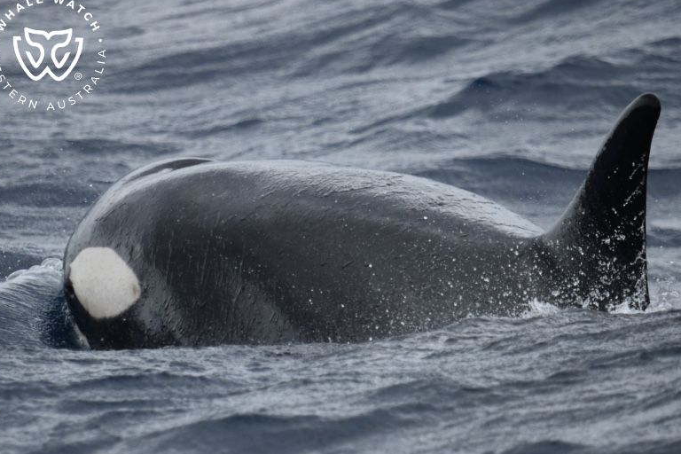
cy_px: 227
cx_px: 341
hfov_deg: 4.0
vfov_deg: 2.6
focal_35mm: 521
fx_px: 9855
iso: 1100
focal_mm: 500
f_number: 6.3
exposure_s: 1/8000
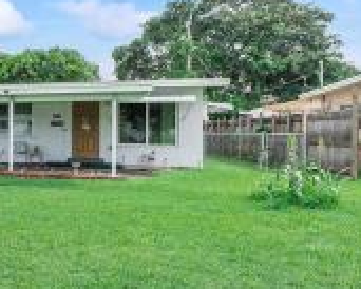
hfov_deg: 39.0
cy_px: 124
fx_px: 396
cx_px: -49
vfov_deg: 40.1
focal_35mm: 37
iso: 400
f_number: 9
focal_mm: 10
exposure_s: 1/640
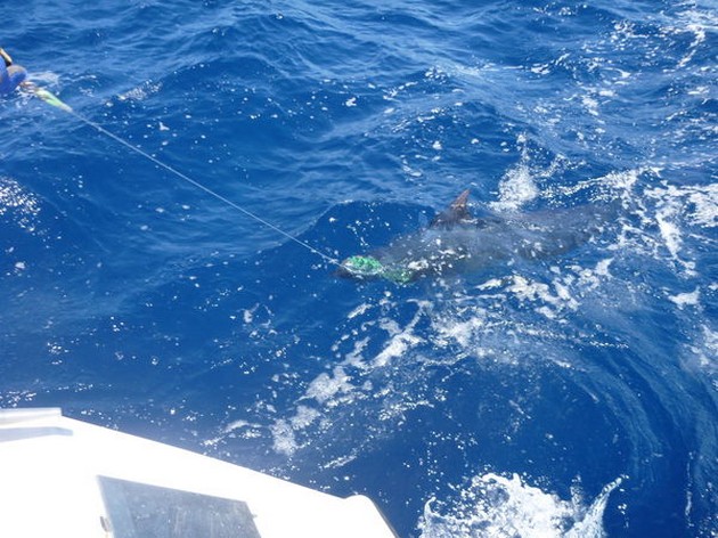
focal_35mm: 28
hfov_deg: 63.5
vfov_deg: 49.7
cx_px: 359
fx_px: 581
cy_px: 269
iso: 100
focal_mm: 4.9
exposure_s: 1/320
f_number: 3.3
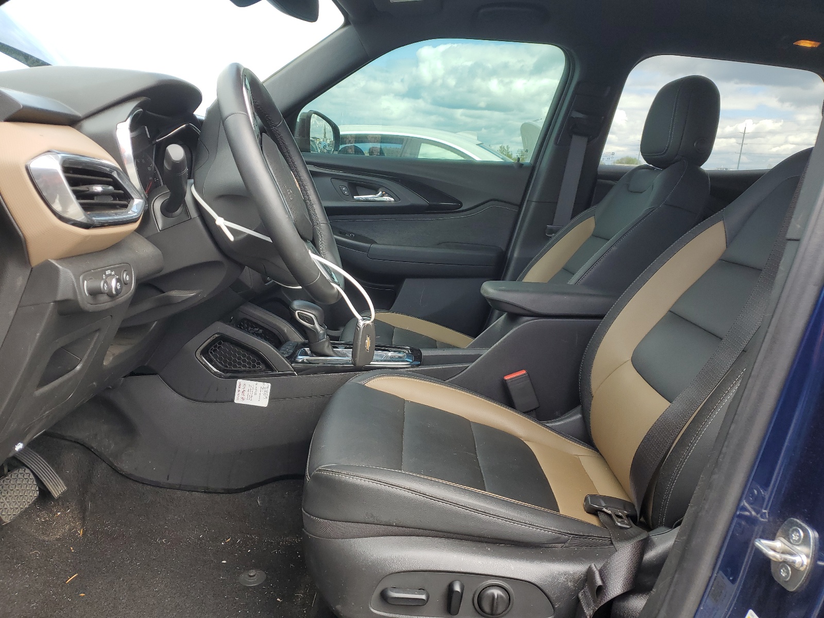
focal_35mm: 26
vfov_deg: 53.1
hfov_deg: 67.3
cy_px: 309
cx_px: 412
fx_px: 619
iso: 50
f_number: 1.5
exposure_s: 1/323
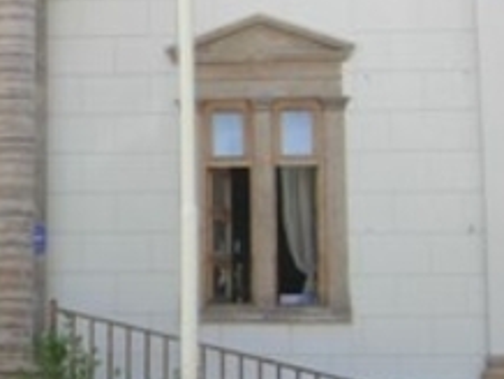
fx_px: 1443
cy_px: 99
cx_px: -178
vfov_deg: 14.9
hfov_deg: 18.3
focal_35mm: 99
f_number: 3.8
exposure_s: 1/152
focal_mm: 7.5
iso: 50
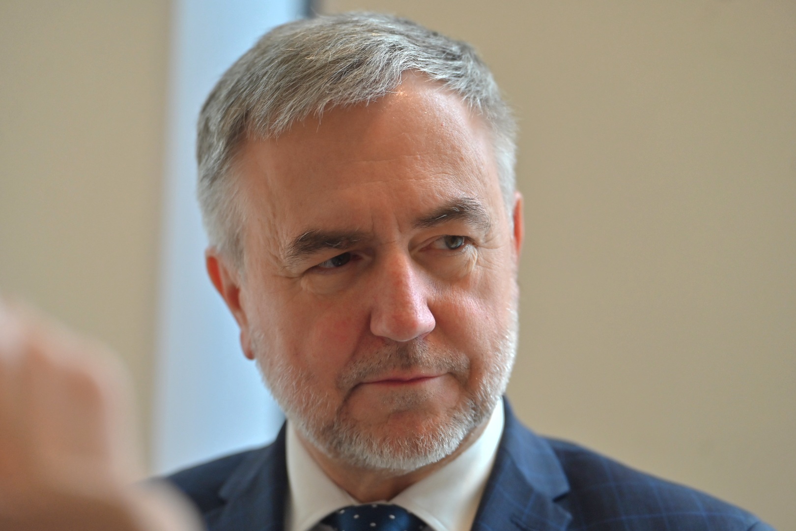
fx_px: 2432
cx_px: 398
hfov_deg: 18.6
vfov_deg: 12.5
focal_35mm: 110
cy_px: 266
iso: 1100
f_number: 2.8
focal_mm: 110
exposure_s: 1/400
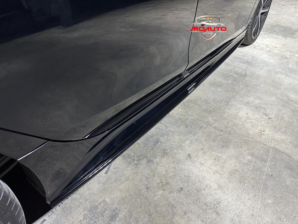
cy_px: 112
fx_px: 207
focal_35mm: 24
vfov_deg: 56.8
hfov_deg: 71.6
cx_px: 149
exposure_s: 1/67
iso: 250
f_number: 1.78
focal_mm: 6.86
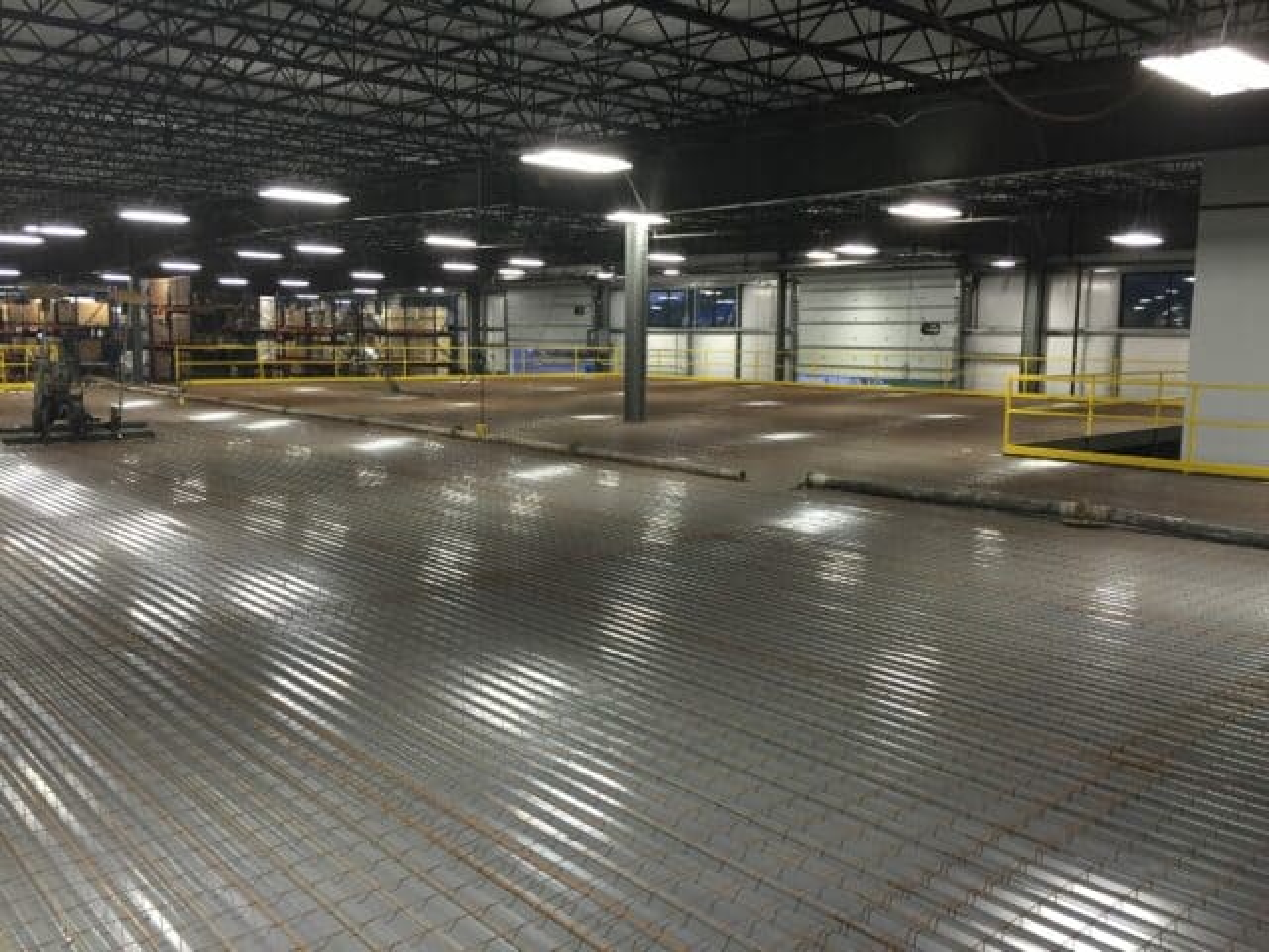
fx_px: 1063
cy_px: 476
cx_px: 634
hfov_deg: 61.7
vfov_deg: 48.2
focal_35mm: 29
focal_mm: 4.15
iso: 50
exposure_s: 1/30
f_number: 2.2
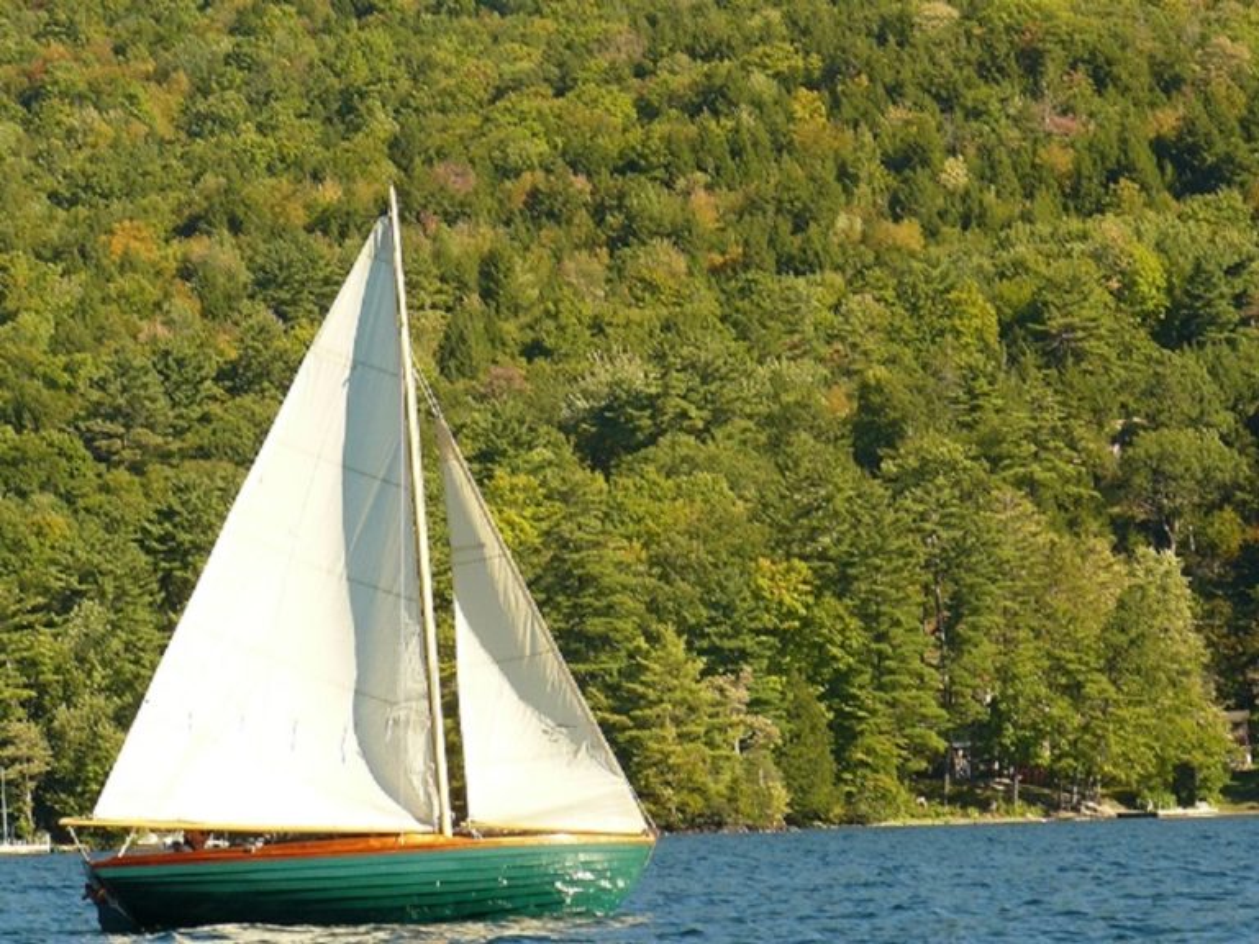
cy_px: 472
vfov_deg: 7.2
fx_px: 7456
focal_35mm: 205
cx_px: 630
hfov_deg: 9.7
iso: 100
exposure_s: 1/200
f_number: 5.6
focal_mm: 28.6
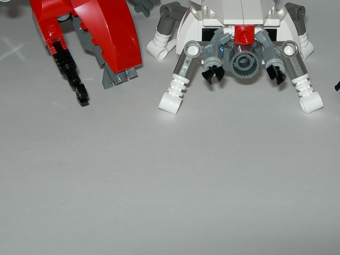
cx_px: 178
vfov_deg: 16.6
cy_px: -33
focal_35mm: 86
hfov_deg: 22.8
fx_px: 845
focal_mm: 7.8
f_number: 2.8
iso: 50
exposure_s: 1/60.1
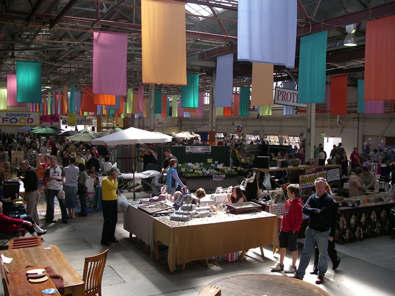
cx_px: 198
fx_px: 422
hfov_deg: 50.1
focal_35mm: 37
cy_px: 148
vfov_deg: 38.7
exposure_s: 1/100
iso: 80
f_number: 2.8
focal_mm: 7.8
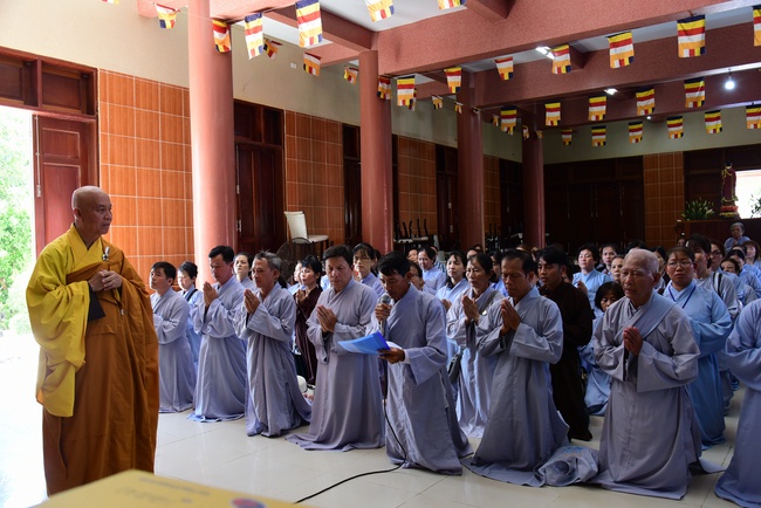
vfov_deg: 43.6
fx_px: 634
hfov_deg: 61.9
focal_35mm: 30
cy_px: 254
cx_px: 380
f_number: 5
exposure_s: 1/60
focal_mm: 30
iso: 1000
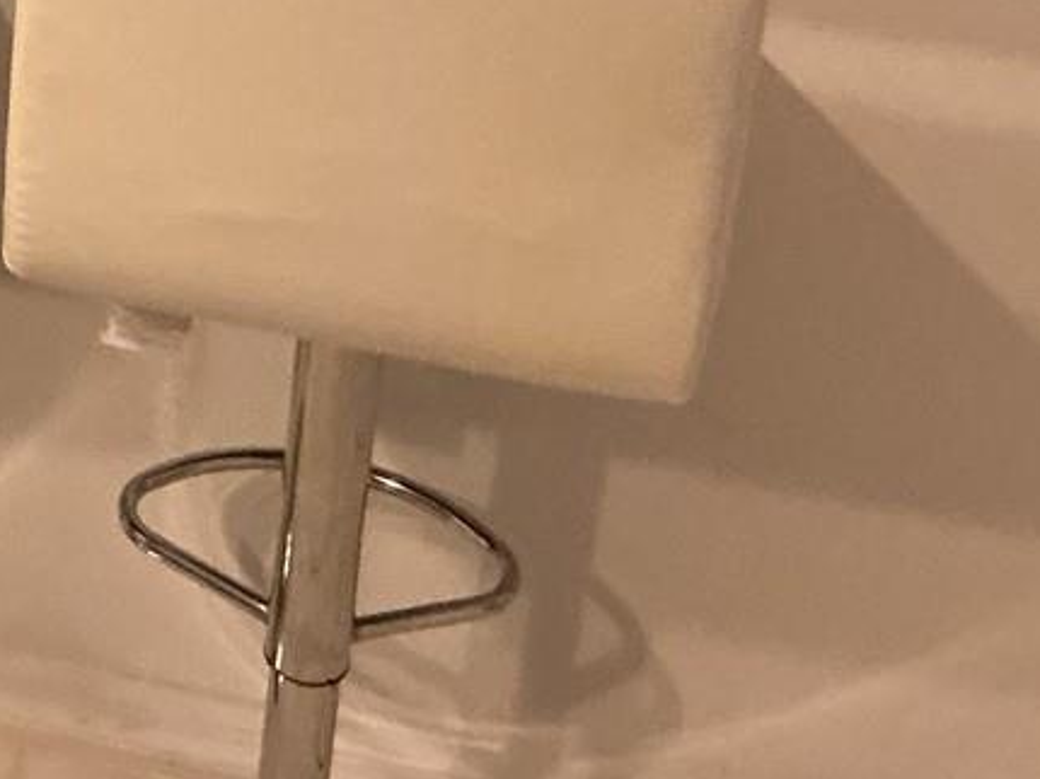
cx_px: -397
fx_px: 3243
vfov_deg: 12.5
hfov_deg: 16.9
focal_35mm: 108
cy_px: -627
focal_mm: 3
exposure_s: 1/60
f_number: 1.8
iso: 250
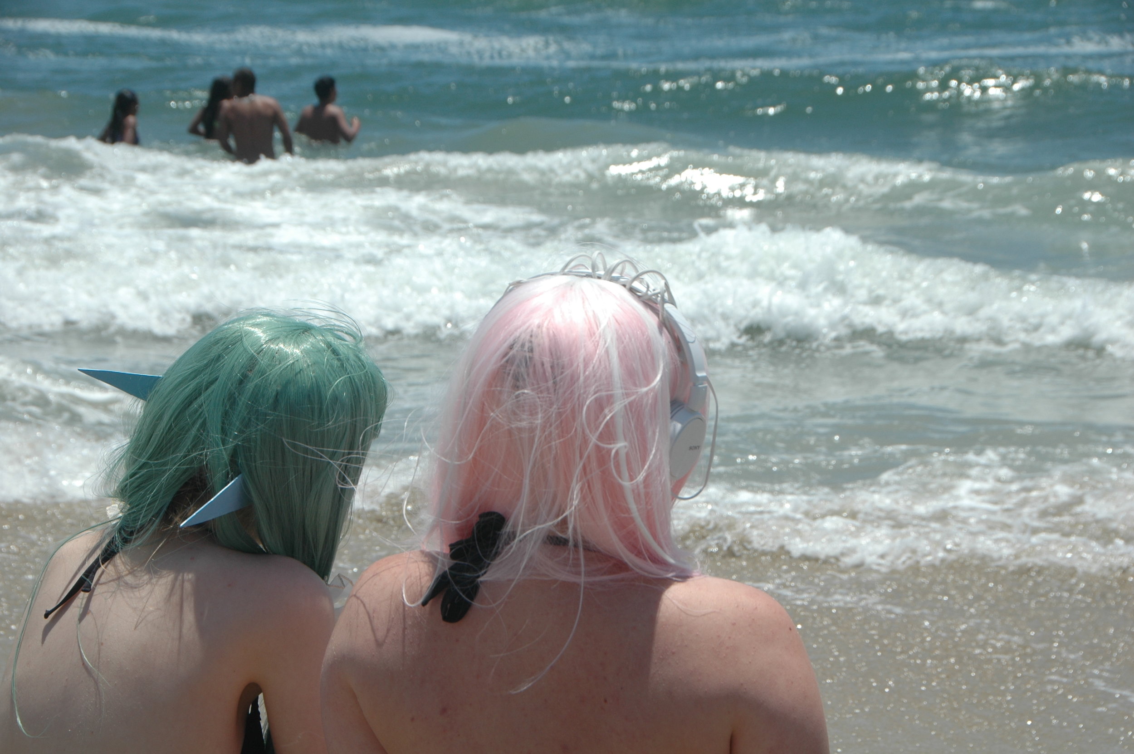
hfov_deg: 19.5
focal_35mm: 105
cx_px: 567
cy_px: 377
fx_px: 3304
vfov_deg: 13.0
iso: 200
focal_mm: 70
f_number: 11
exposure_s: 1/500
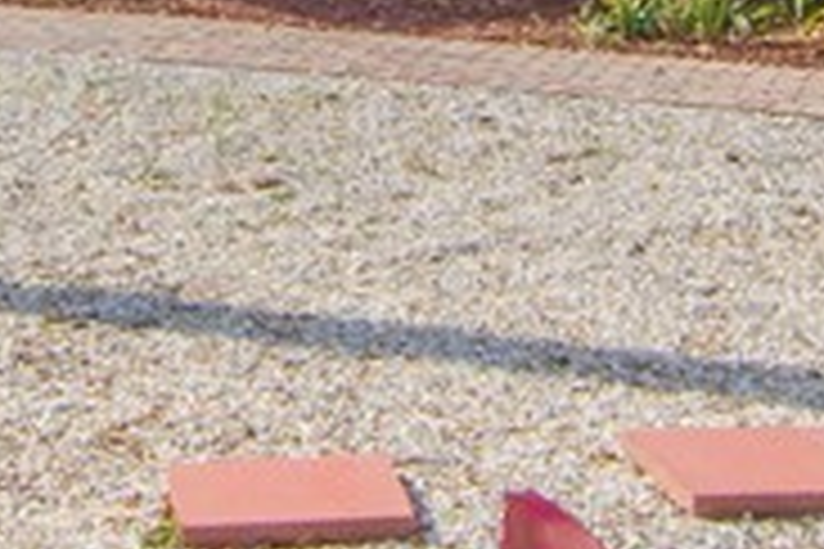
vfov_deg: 11.4
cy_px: -266
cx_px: 252
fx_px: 2654
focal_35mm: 116
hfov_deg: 17.6
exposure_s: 1/250
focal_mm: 13
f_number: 14
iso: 320
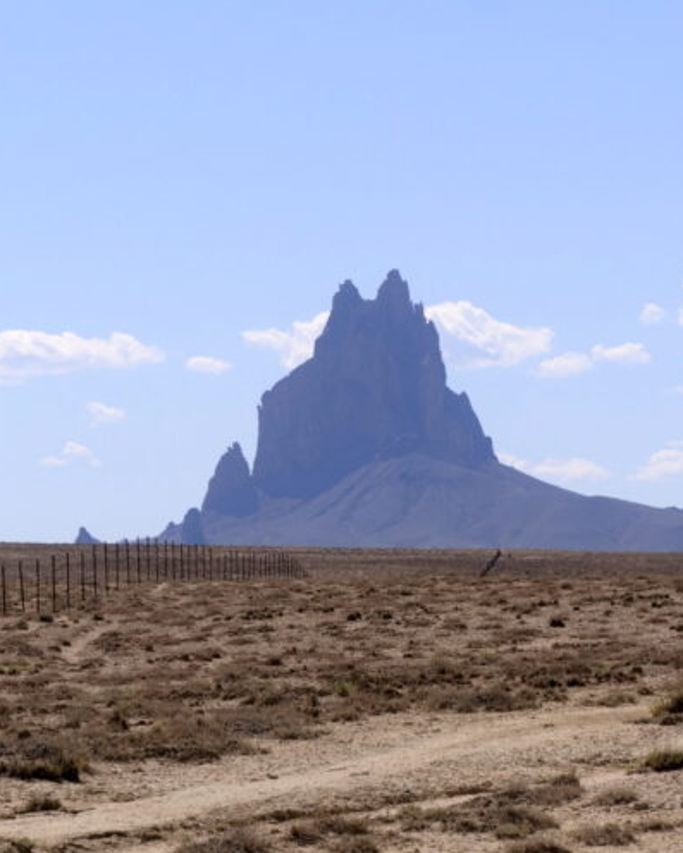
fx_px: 6416
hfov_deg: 6.1
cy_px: 447
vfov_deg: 7.6
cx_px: 375
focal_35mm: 254
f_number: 10
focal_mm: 84
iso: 200
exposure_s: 1/1000
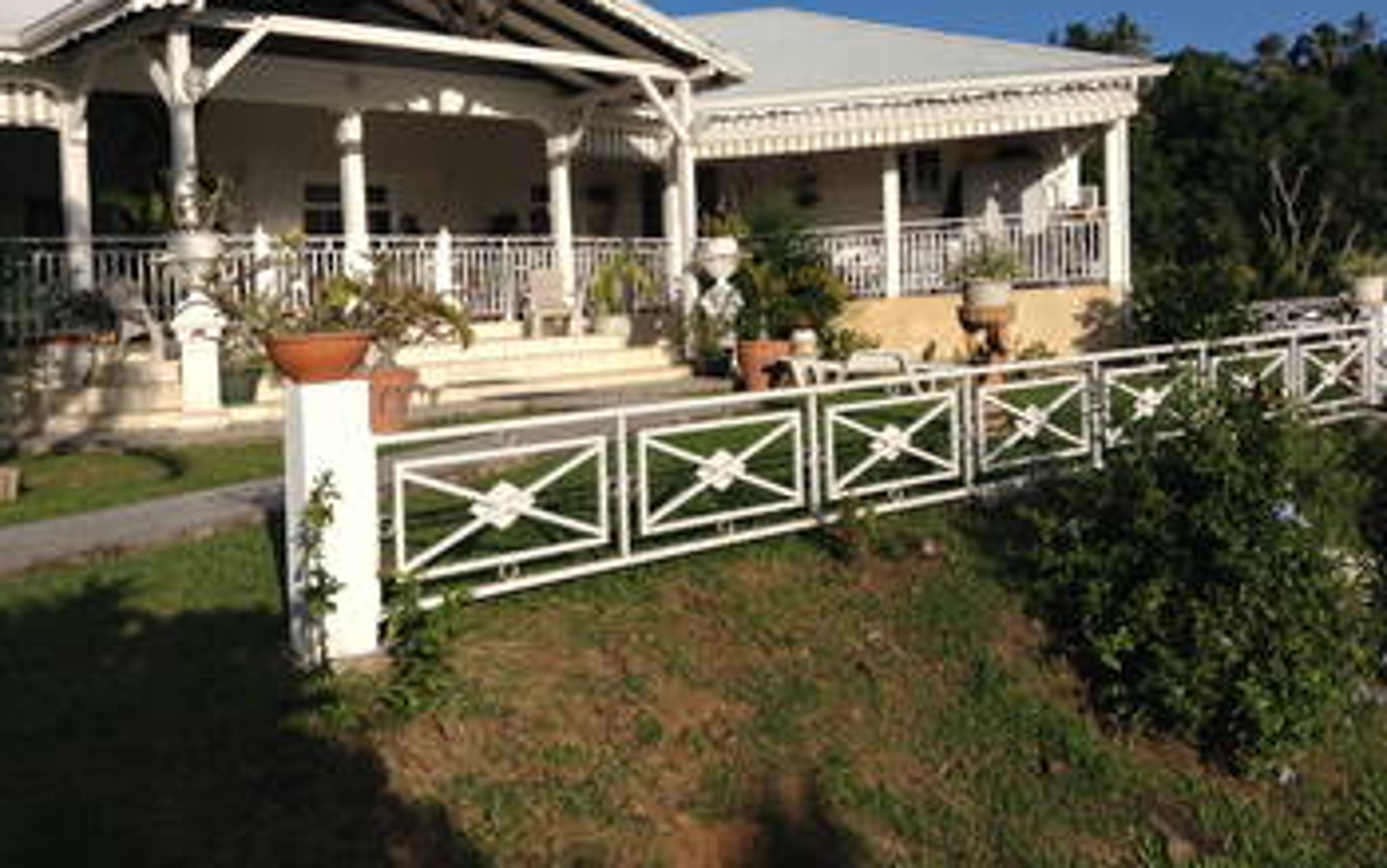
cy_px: 357
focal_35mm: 36
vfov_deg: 35.3
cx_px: 705
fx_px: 1361
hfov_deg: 54.0
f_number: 2.4
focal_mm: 3.3
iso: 25
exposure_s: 1/2639
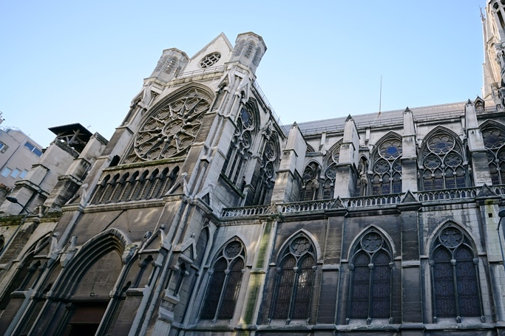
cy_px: 188
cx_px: 371
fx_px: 337
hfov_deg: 69.5
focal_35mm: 24
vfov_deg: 53.0
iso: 100
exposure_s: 1/80
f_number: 5.6
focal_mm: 16
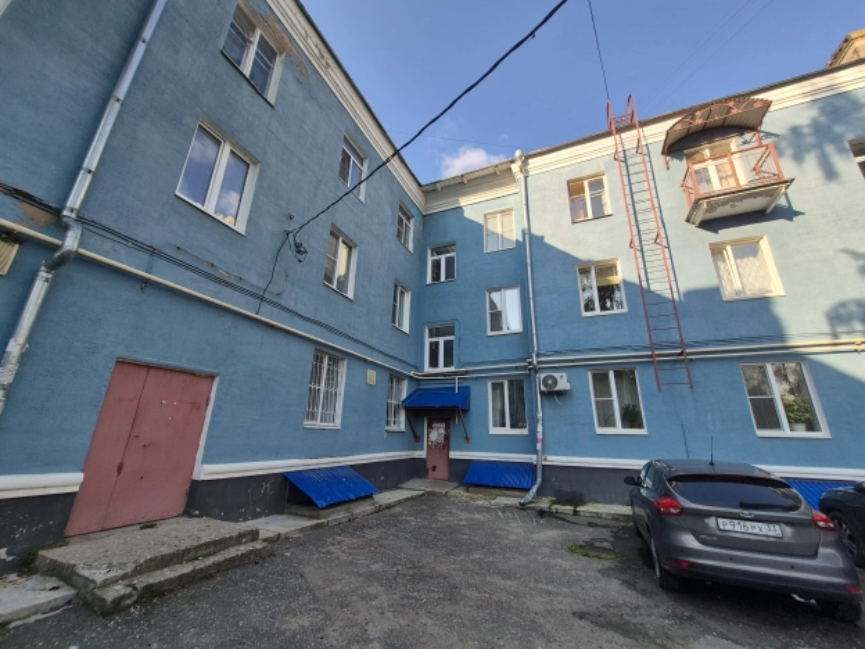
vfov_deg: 89.9
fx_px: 325
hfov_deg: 106.2
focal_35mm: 13
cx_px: 432
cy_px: 324
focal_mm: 1.74
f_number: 2.2
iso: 50
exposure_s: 1/750
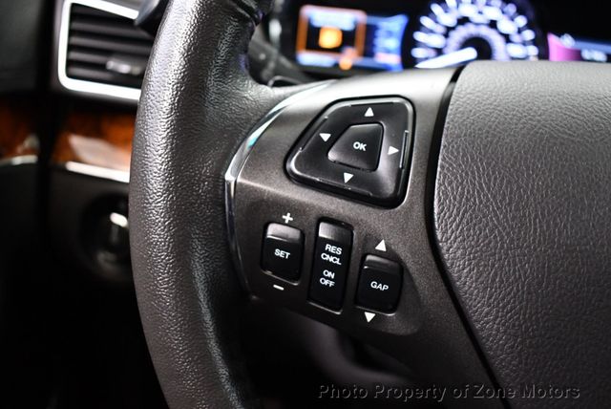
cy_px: 204
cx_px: 306
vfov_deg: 36.9
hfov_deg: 53.1
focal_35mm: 36
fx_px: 612
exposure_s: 1/80
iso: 3200
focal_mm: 18
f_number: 3.5
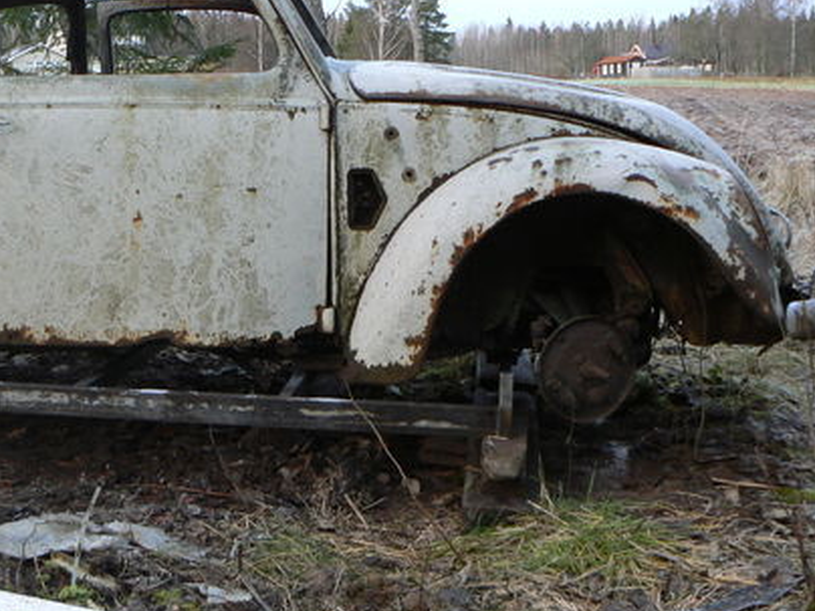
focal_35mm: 57
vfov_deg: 25.6
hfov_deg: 32.9
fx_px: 1342
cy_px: 266
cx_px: 173
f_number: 2.8
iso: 100
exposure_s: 1/30
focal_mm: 6
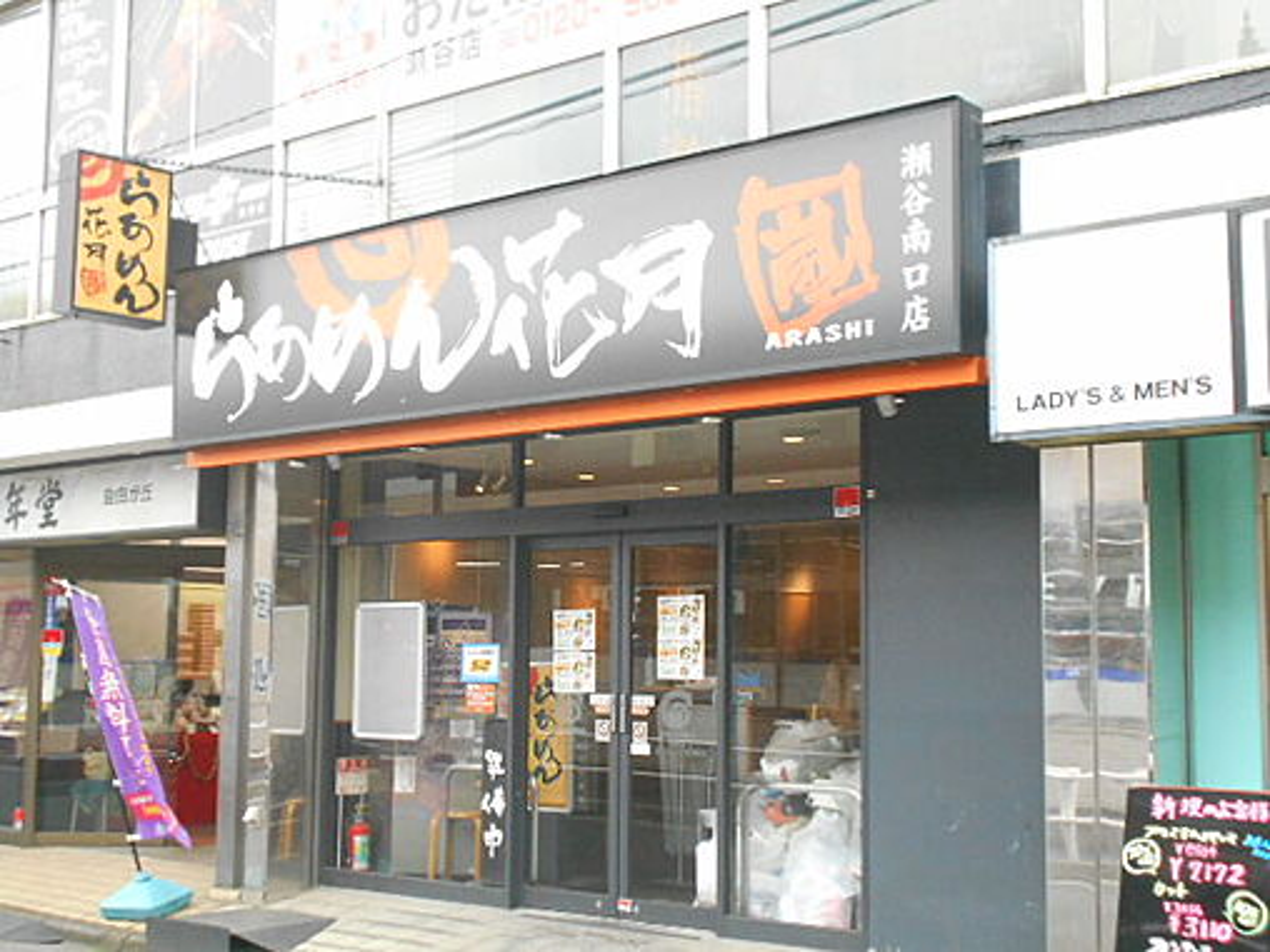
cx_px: 635
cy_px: 476
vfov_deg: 29.1
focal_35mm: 50
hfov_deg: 38.2
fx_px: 1834
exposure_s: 1/250
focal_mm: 8.8
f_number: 4.5
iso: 640
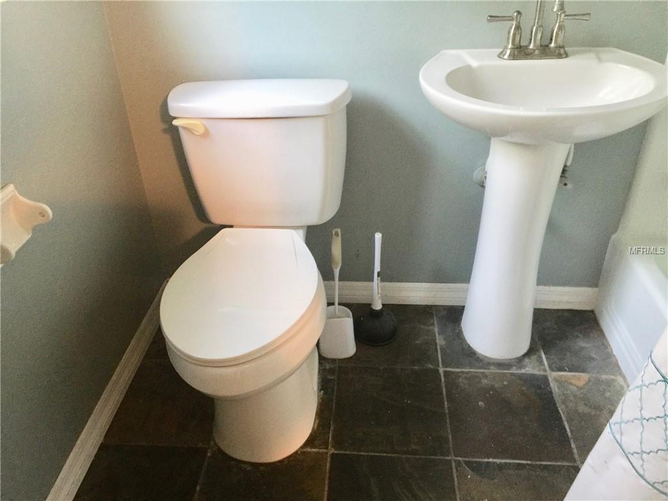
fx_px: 560
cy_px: 250
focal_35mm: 29
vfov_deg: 48.2
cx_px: 334
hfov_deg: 61.7
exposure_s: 1/4
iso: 80
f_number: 2.2
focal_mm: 4.15
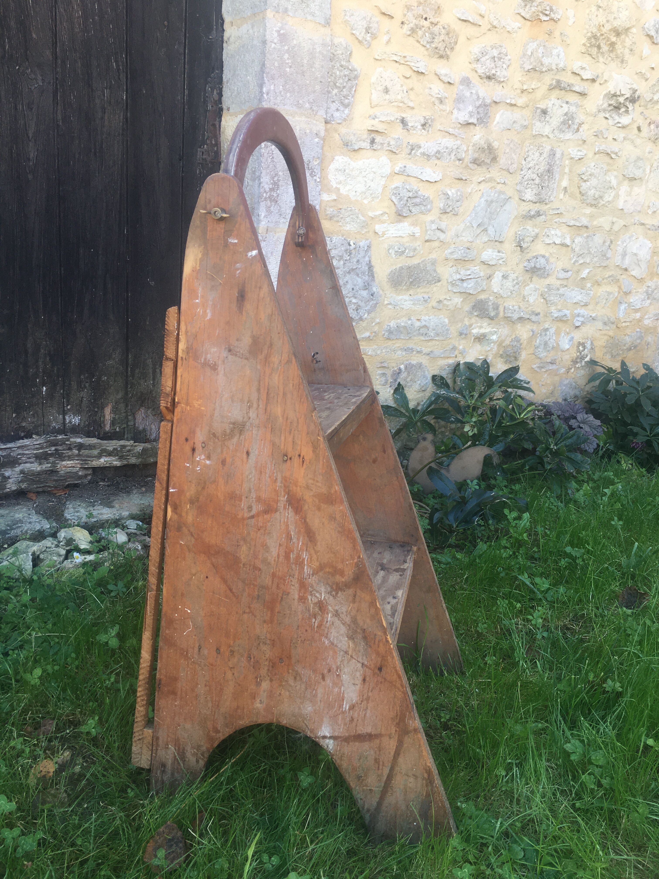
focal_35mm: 29
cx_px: 330
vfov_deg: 61.7
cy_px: 440
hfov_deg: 48.2
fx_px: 736
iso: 25
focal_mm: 4.15
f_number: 2.2
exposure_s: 1/100
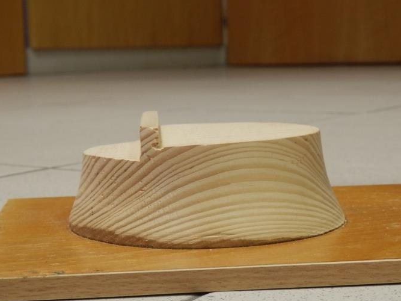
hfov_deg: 27.0
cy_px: 160
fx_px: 834
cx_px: 201
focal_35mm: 72
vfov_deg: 20.4
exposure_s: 1/13
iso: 400
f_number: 4.2
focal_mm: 10.8
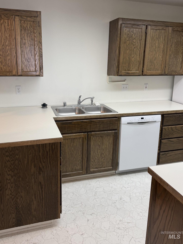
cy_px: 103
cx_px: 83
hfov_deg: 49.7
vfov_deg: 63.1
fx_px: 197
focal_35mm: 28
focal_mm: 6.76
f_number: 1.78
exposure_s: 1/60
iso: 100
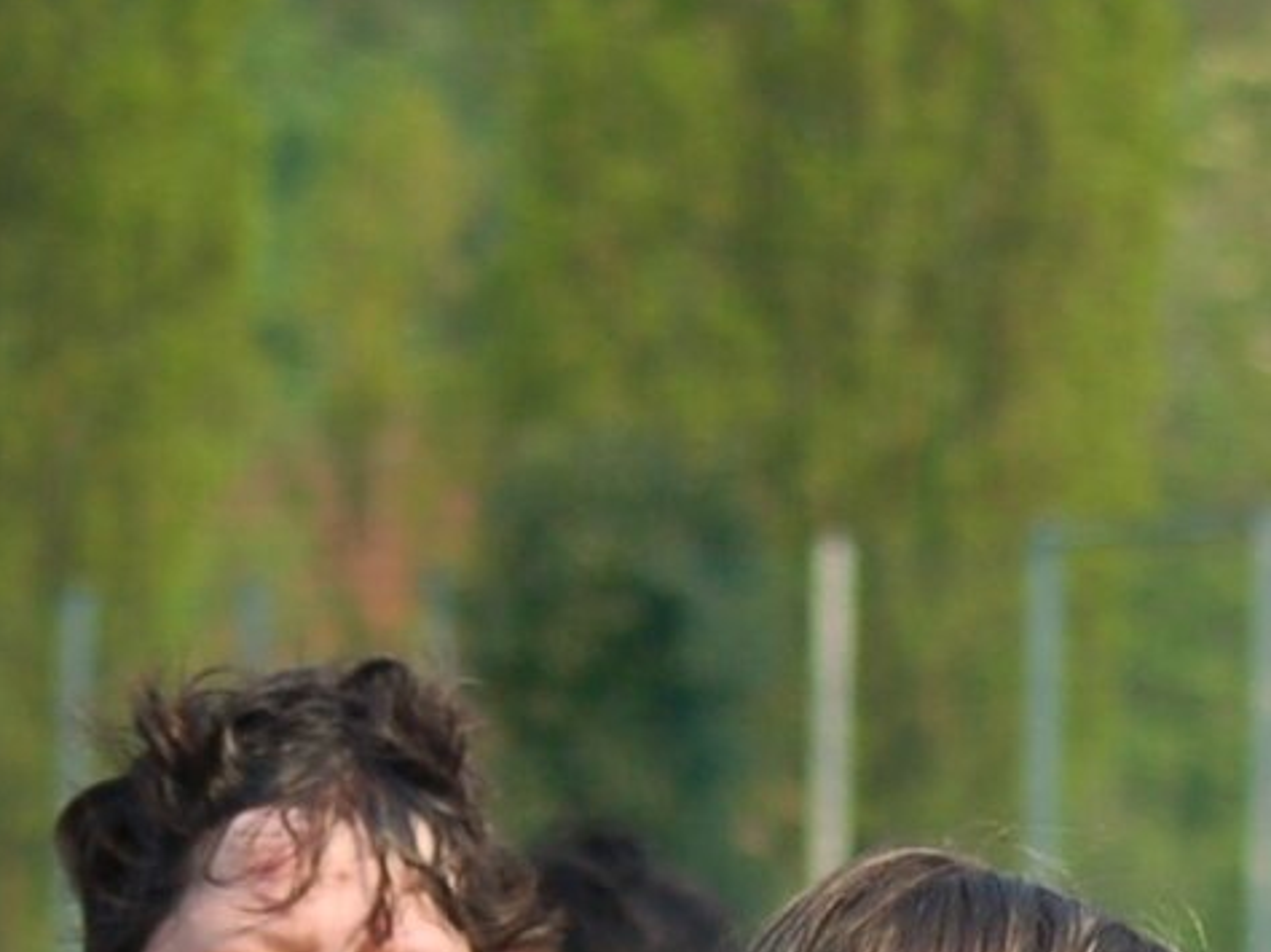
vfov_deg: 3.2
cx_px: 2038
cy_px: 1470
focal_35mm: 468
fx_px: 17175
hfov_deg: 4.2
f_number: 4
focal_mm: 70
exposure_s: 1/1000
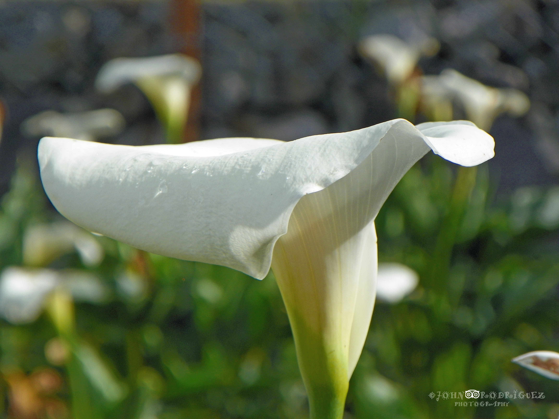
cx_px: 280
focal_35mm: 220
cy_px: 210
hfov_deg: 9.0
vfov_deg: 6.8
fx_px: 3553
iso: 64
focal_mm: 39.1
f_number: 4.5
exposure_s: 1/500
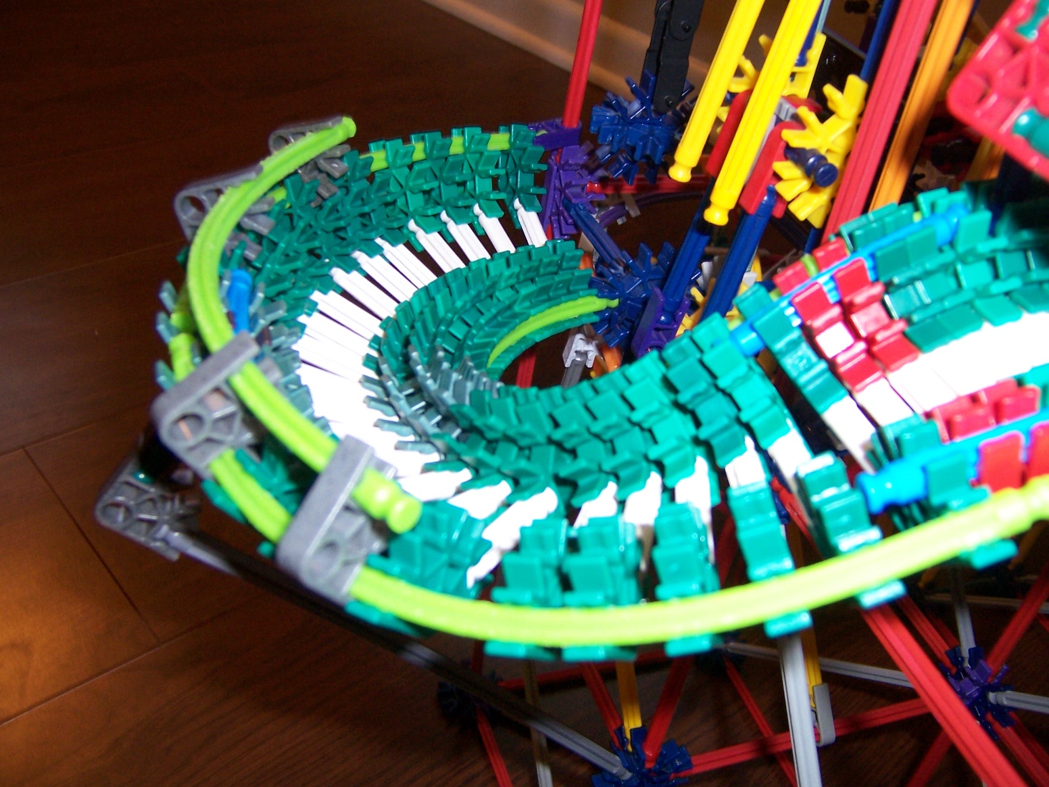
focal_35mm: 33
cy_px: 394
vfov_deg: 42.9
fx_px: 1000
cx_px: 524
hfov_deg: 55.4
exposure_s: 1/60
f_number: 2.8
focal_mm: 5.5
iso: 140
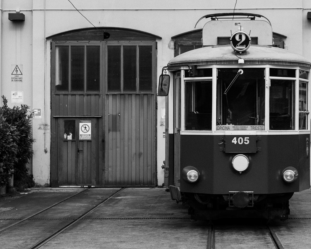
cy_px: 123
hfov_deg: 31.2
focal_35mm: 61
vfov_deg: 25.2
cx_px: 158
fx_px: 558
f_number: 2.8
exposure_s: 1/2000
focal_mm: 35
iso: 100
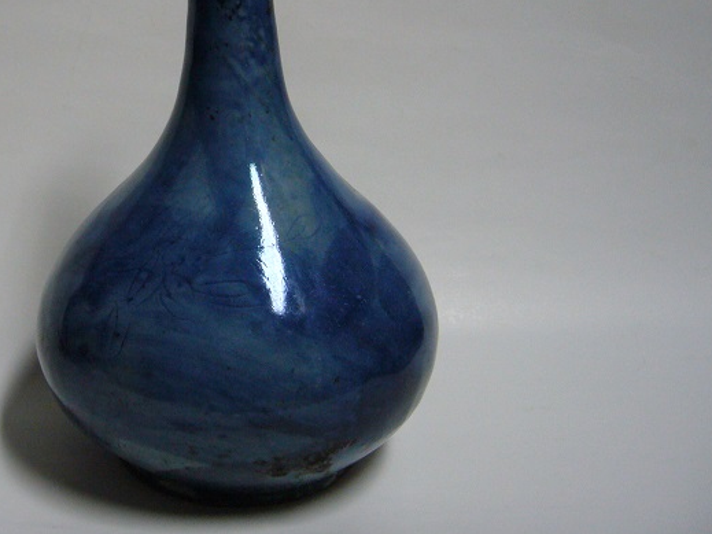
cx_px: 206
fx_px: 1110
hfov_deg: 35.0
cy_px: 167
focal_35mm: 54
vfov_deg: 26.8
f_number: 2.8
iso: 200
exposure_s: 1/15
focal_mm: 5.8
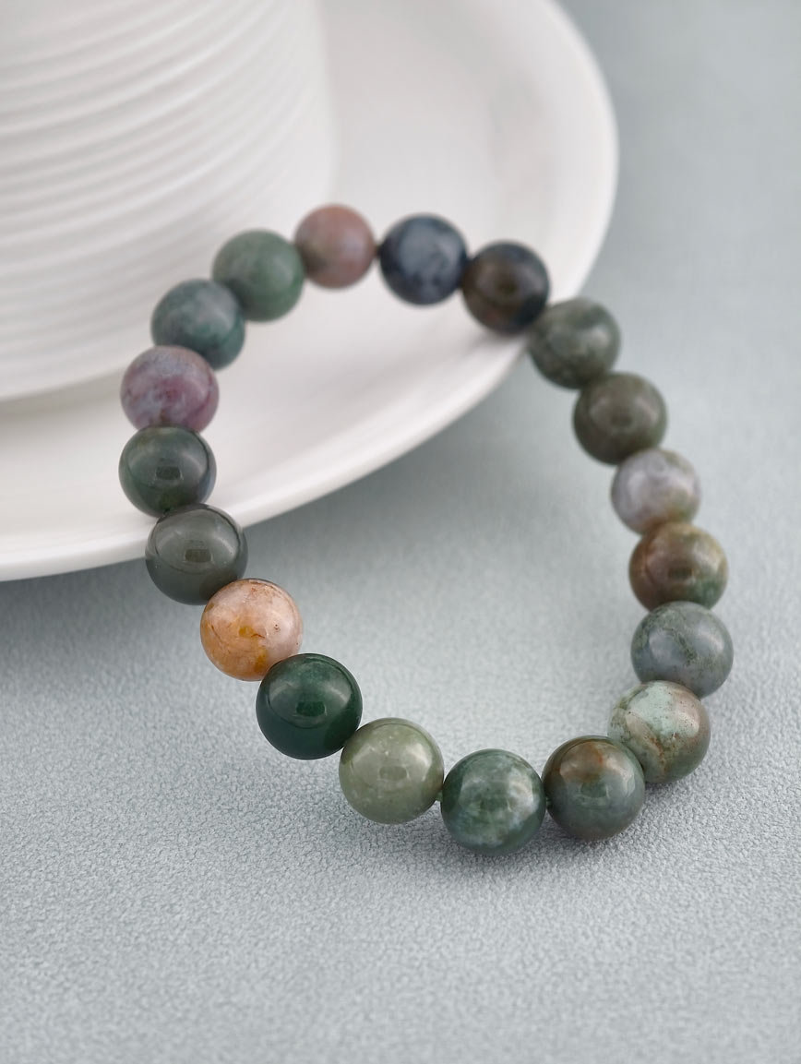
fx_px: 2616
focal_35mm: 85
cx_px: 400
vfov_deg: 23.0
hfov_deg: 17.4
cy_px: 532
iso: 125
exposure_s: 1/160
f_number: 2.67
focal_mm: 22.48
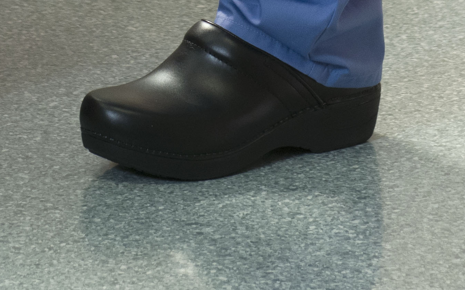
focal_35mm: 386
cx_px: 202
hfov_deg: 5.4
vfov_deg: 3.3
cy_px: -586
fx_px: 4892
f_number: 5
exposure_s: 1/160
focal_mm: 62
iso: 400
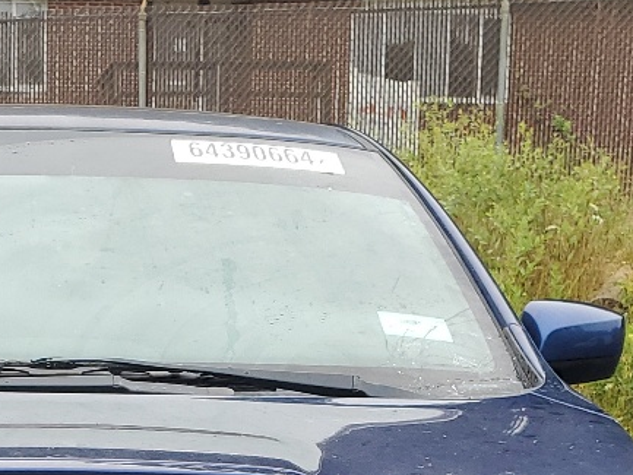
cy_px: 719
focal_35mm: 96
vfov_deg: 14.4
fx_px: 1756
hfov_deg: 20.1
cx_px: 95
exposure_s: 1/333
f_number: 1.5
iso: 50
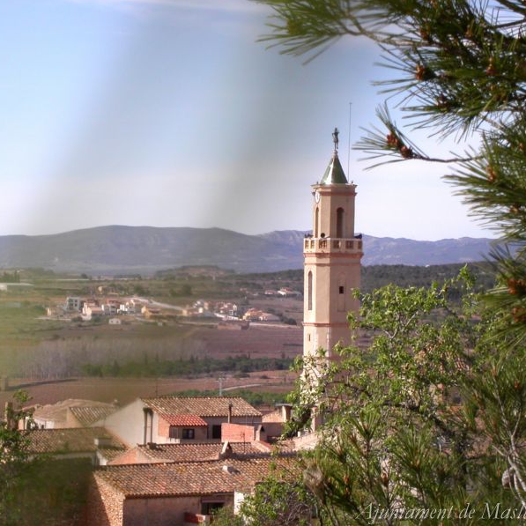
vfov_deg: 12.9
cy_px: 263
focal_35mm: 135
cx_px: 219
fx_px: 2321
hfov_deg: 12.9
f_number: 8
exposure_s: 1/350
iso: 100
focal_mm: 23.4
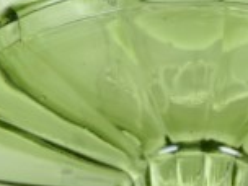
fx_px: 2085
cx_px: 217
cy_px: -21
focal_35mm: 291
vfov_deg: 5.1
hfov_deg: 6.8
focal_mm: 34
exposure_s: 1/125
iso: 100
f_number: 6.3
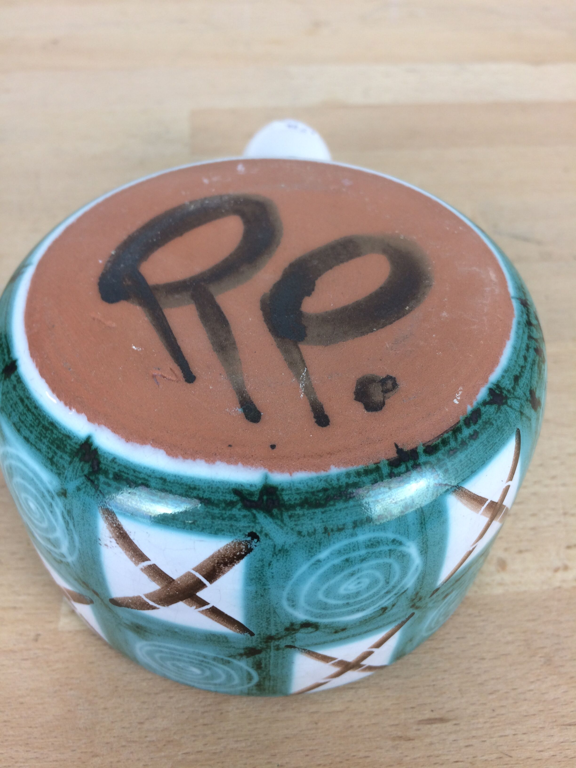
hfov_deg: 48.2
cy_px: 384
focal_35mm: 29
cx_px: 288
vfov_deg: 61.7
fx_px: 643
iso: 32
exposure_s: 1/33
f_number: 2.2
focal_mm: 4.15
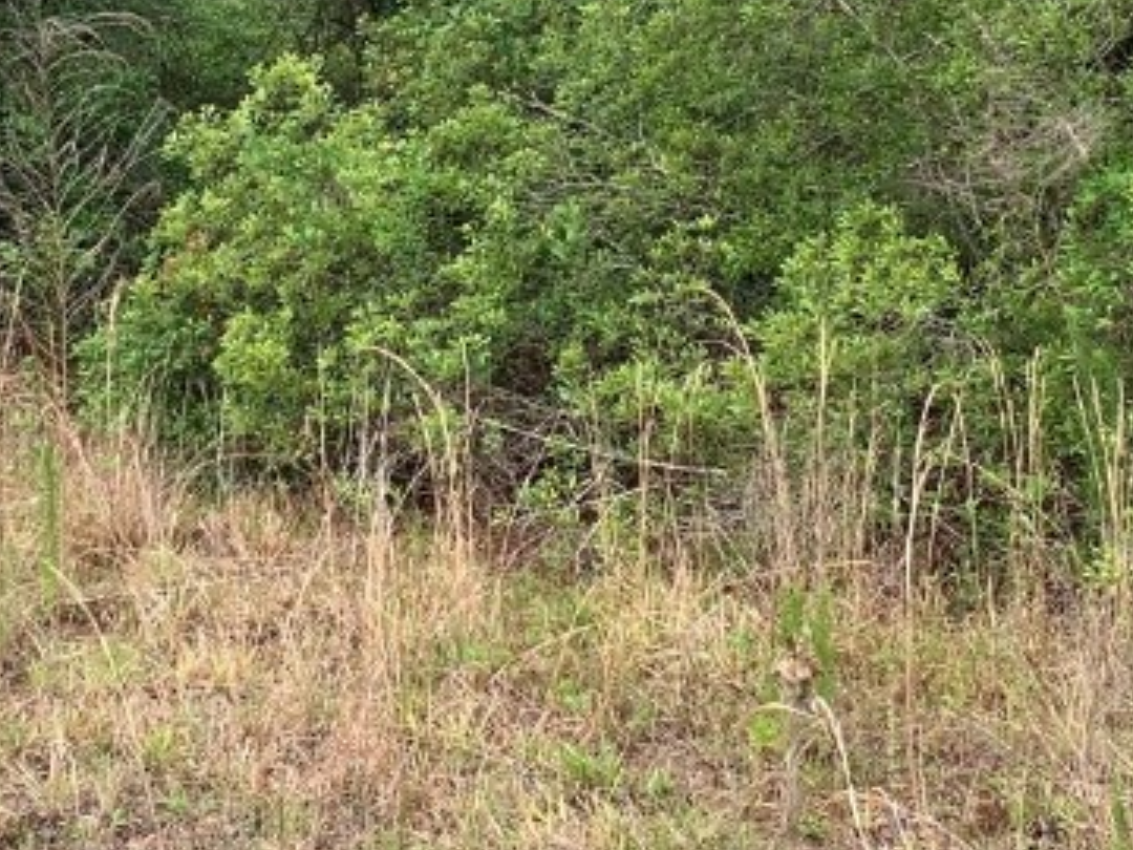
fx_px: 2422
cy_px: 104
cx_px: 387
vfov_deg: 19.6
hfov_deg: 26.2
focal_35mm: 74
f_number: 1.8
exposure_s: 1/302
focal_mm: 4.25
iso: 25
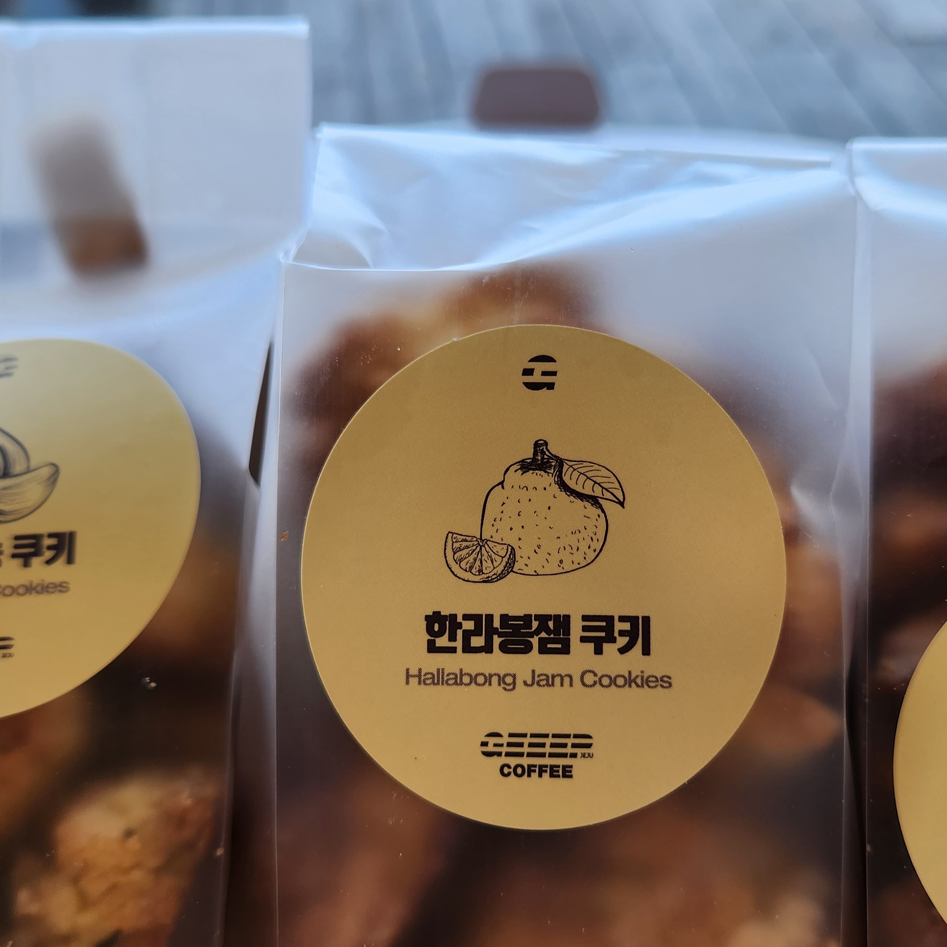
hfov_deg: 40.9
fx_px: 1269
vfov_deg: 40.9
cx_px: 533
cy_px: 501
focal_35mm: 41
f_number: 1.8
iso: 40
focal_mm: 5.4
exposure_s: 1/120
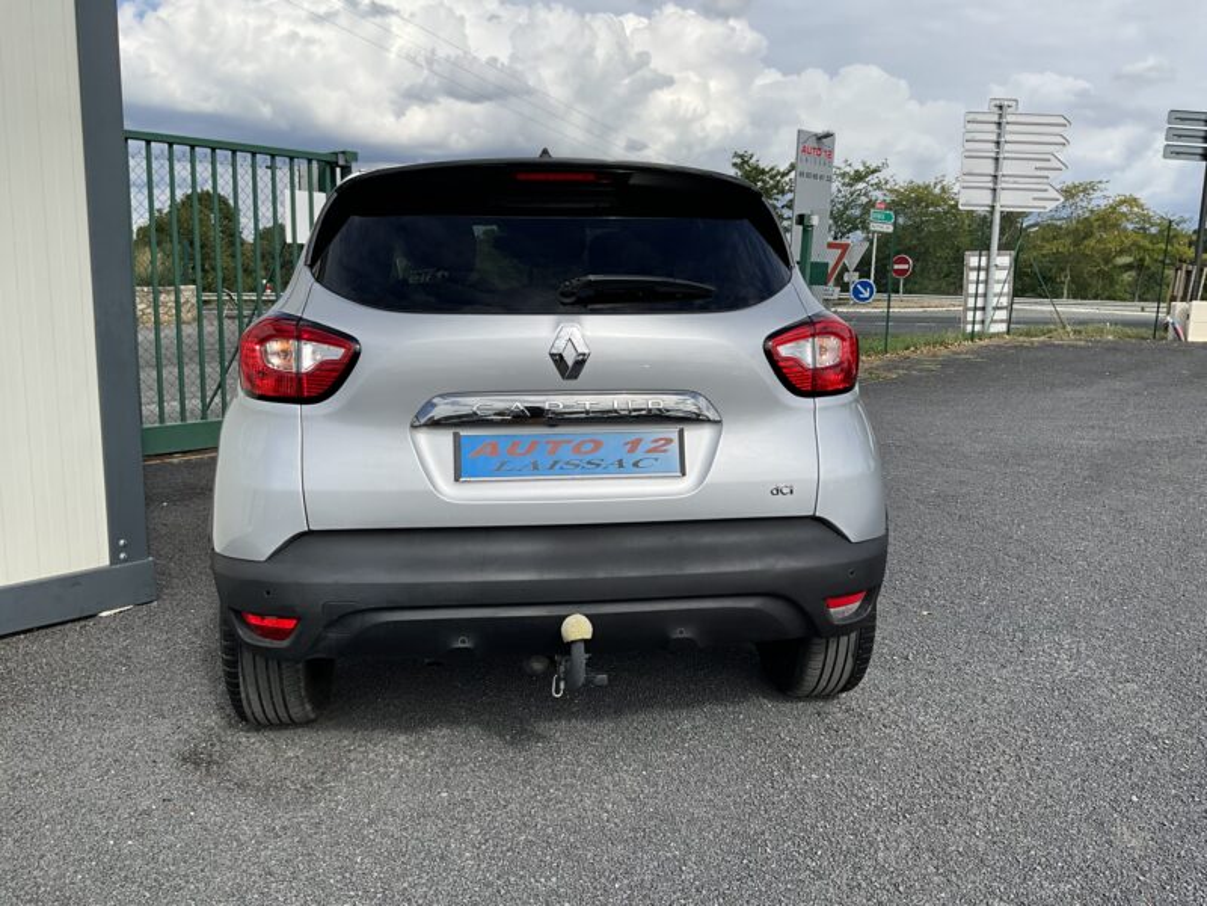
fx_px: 1011
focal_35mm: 29
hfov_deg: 61.7
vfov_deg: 48.2
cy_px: 453
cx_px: 604
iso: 25
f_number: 1.8
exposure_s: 1/2427
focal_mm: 3
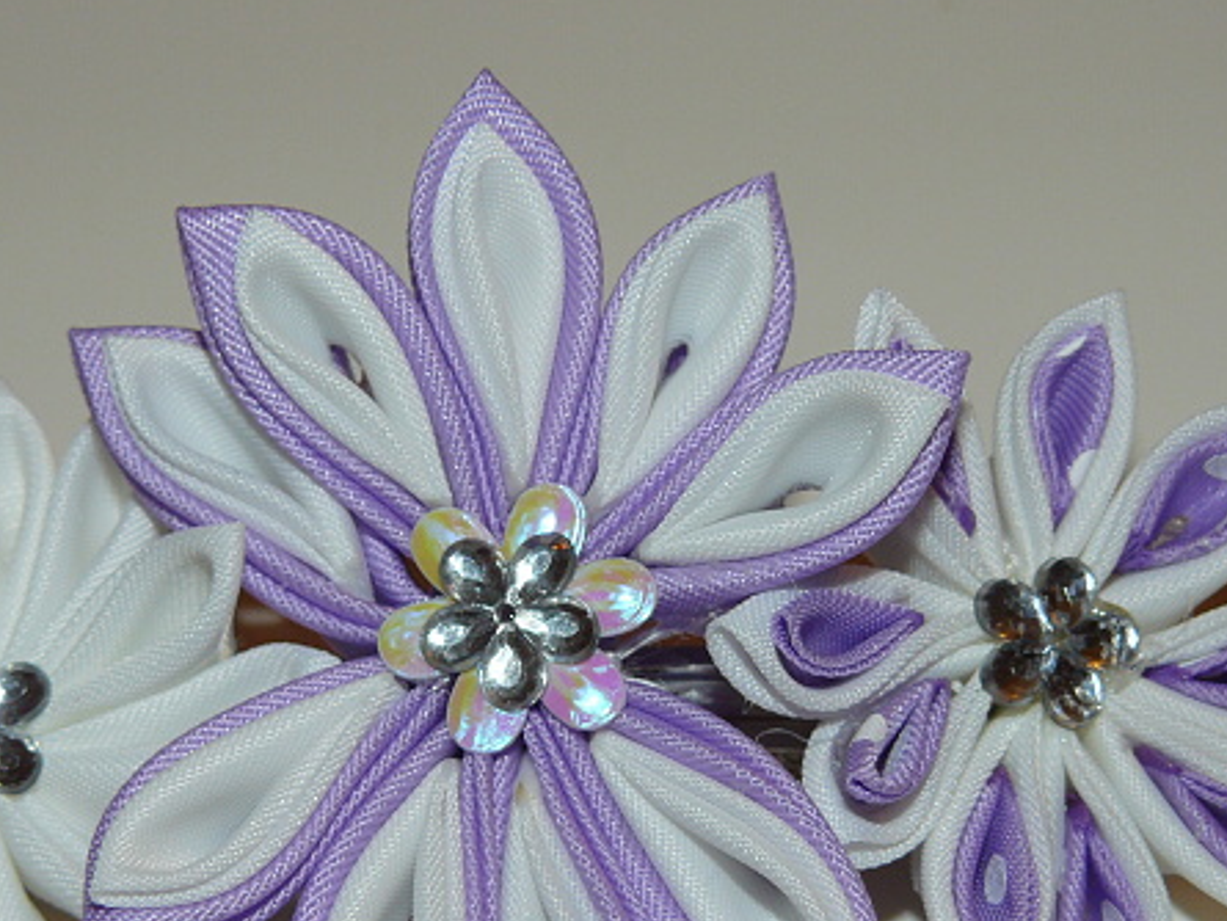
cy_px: 574
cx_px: 510
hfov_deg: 19.2
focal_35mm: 102
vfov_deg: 14.5
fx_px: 3616
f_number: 4
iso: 100
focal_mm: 11.8
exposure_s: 1/30
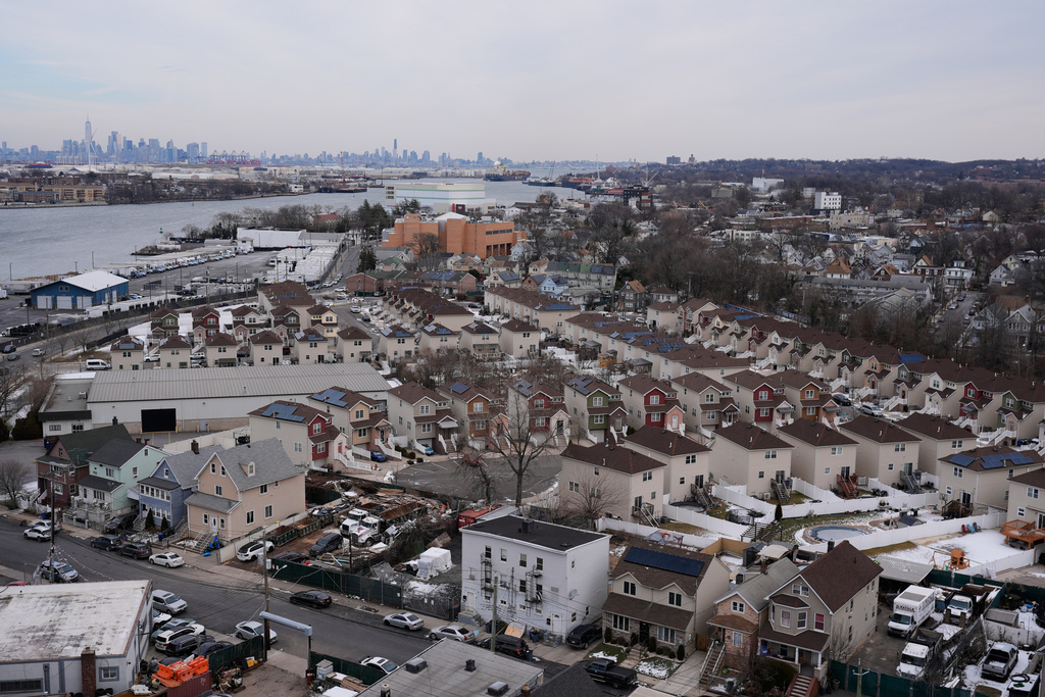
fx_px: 1132
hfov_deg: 49.5
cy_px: 348
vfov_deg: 34.2
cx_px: 522
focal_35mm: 39
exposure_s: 1/1000
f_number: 5.6
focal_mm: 39
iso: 320
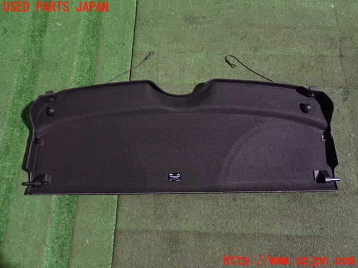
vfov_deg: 39.7
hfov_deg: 51.4
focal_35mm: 36
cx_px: 179
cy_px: 134
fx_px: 372
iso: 800
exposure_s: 1/15
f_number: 2.5
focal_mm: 6.37
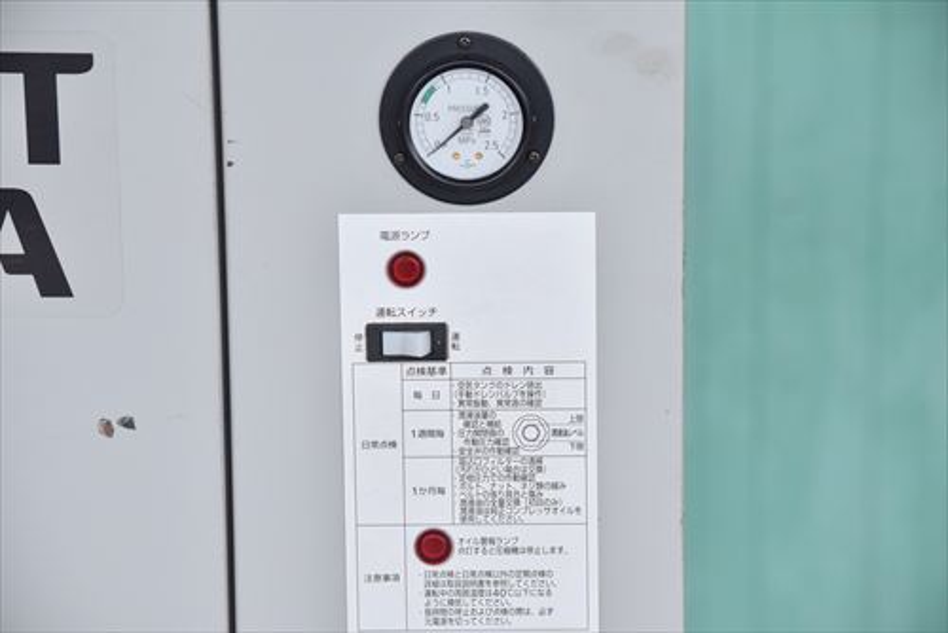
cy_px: 316
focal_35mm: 117
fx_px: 3083
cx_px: 474
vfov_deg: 11.7
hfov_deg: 17.5
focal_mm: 78
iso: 1250
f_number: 6.3
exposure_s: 1/320
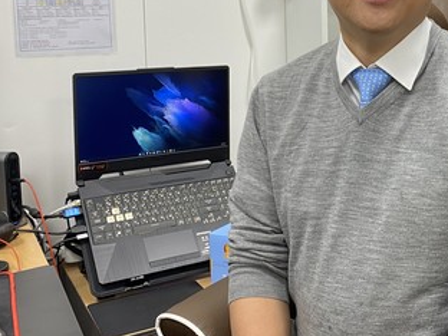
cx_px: 395
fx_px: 647
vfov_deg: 28.6
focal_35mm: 50
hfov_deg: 36.1
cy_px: 76
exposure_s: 1/60
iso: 125
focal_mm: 4.25
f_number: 1.8
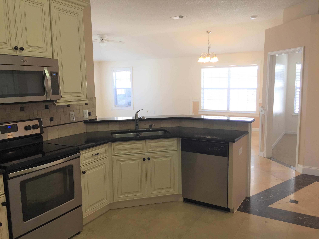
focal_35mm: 29
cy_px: 120
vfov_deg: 48.2
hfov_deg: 61.7
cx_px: 160
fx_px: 267
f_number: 2.2
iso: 32
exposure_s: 1/60
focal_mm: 4.15
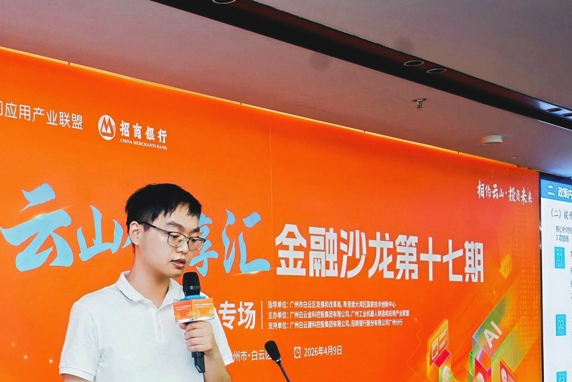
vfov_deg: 22.5
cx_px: 112
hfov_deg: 33.0
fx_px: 938
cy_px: 329
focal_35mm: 59
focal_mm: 32
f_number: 4.5
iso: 800
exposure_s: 1/125
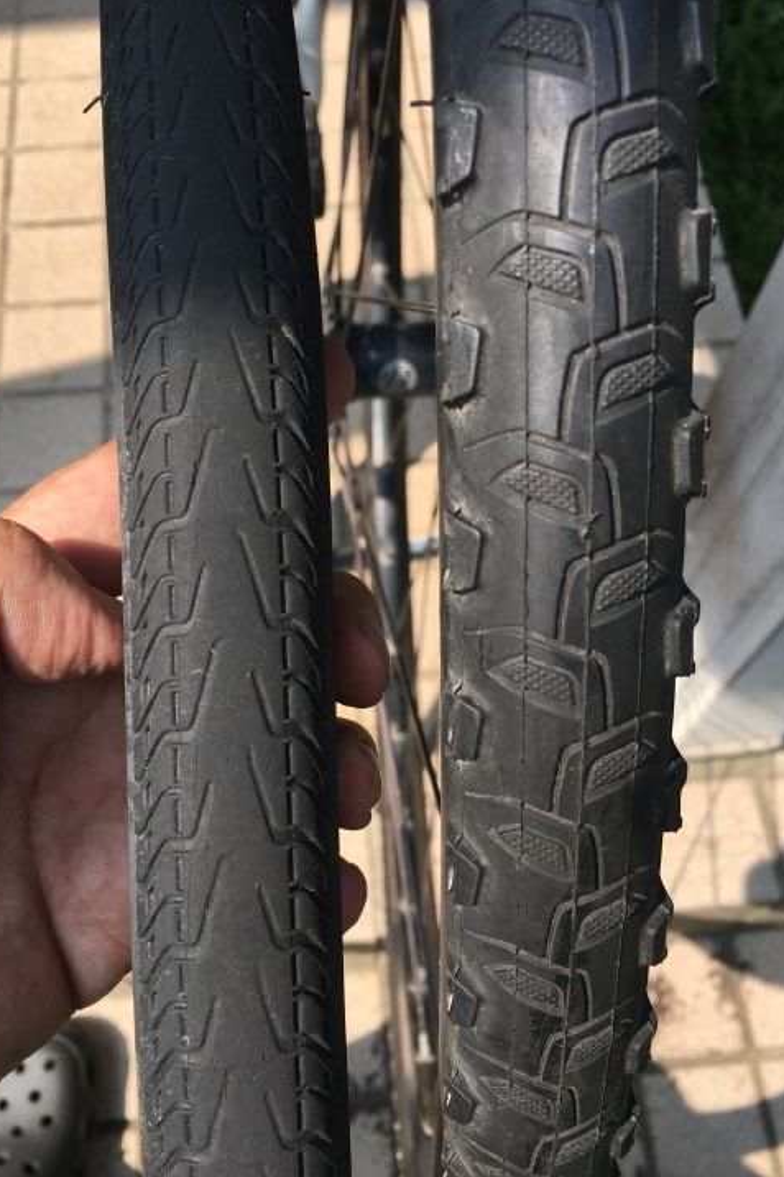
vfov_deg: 60.3
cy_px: 600
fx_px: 1013
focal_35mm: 31
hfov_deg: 42.3
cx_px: 378
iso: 25
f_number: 2.2
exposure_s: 1/487
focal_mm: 4.15
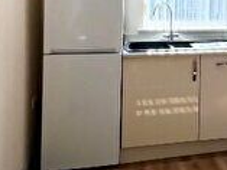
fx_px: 381
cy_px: -4
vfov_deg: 24.1
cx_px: 266
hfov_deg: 29.1
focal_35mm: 58
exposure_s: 1/186
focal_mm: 1.57
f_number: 1.8
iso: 32
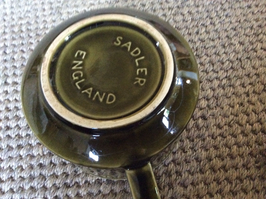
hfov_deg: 56.9
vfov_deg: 44.1
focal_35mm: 32
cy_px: 100
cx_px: 133
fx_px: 246
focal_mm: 3.3
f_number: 2.4
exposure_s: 1/17
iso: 640
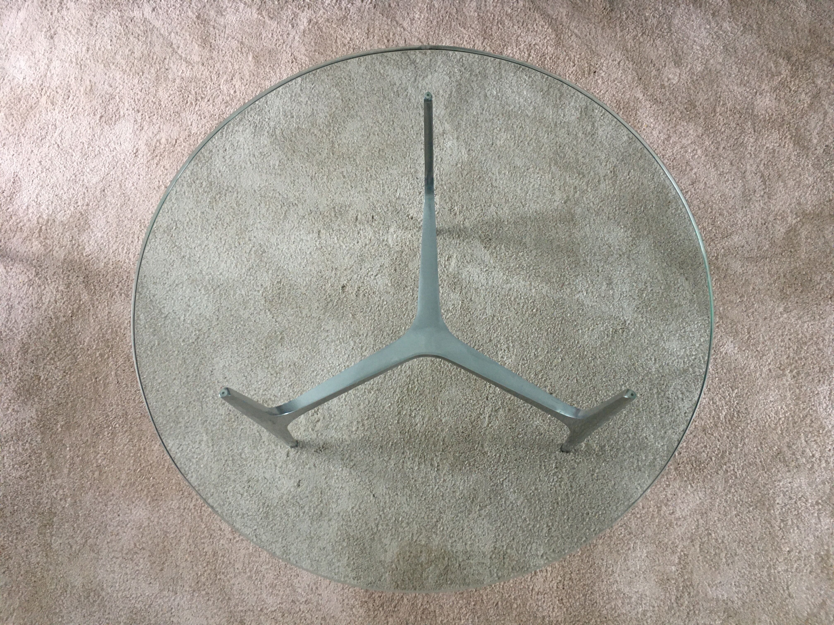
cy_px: 312
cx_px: 417
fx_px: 699
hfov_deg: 61.7
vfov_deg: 48.2
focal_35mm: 29
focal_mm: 4.15
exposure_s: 1/33
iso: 160
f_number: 2.2
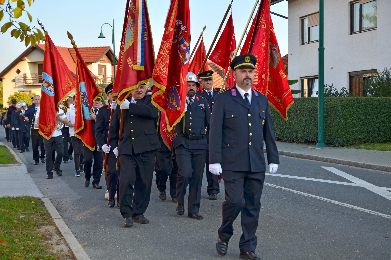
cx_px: 196
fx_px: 630
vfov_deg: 23.4
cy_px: 130
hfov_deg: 34.5
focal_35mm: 58
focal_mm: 38
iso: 100
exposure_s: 1/500
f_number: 3.5
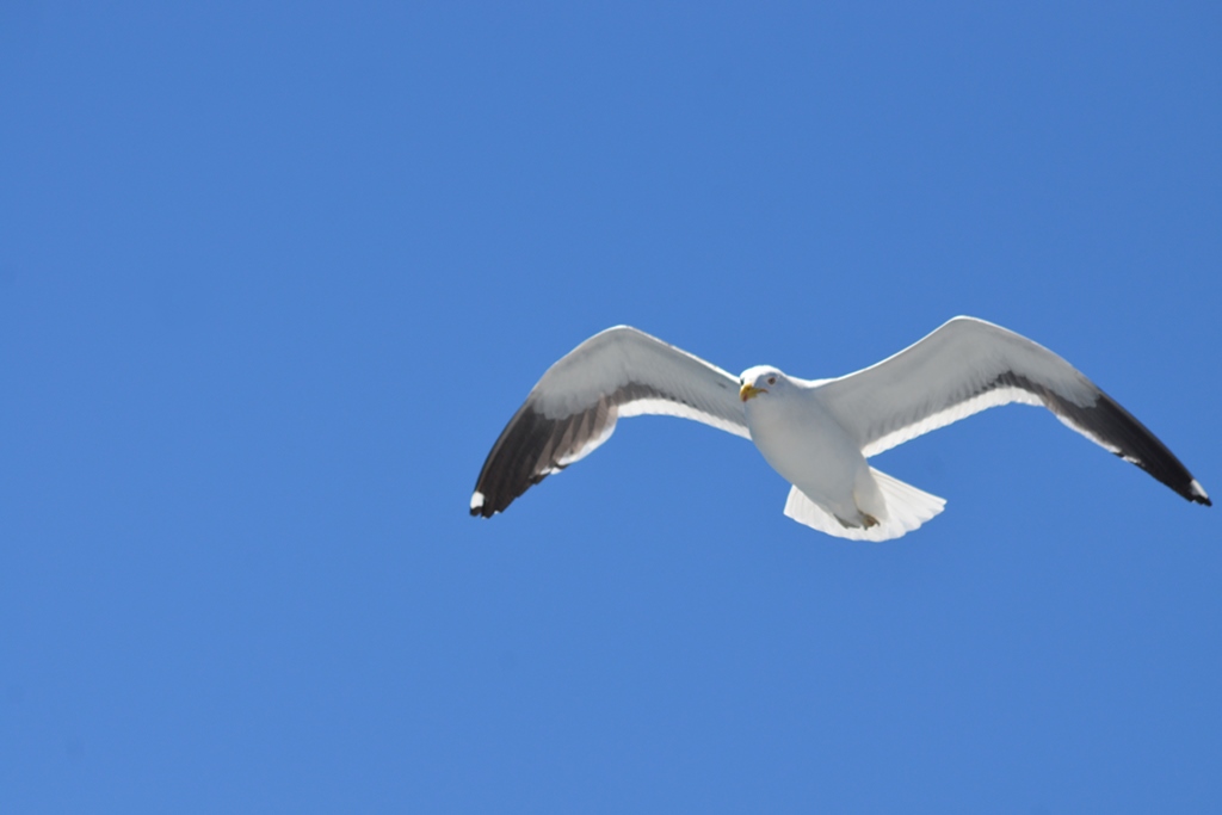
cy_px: 408
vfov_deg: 5.4
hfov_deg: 8.1
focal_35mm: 255
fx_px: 8656
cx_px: 611
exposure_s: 1/2000
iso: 400
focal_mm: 170
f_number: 8
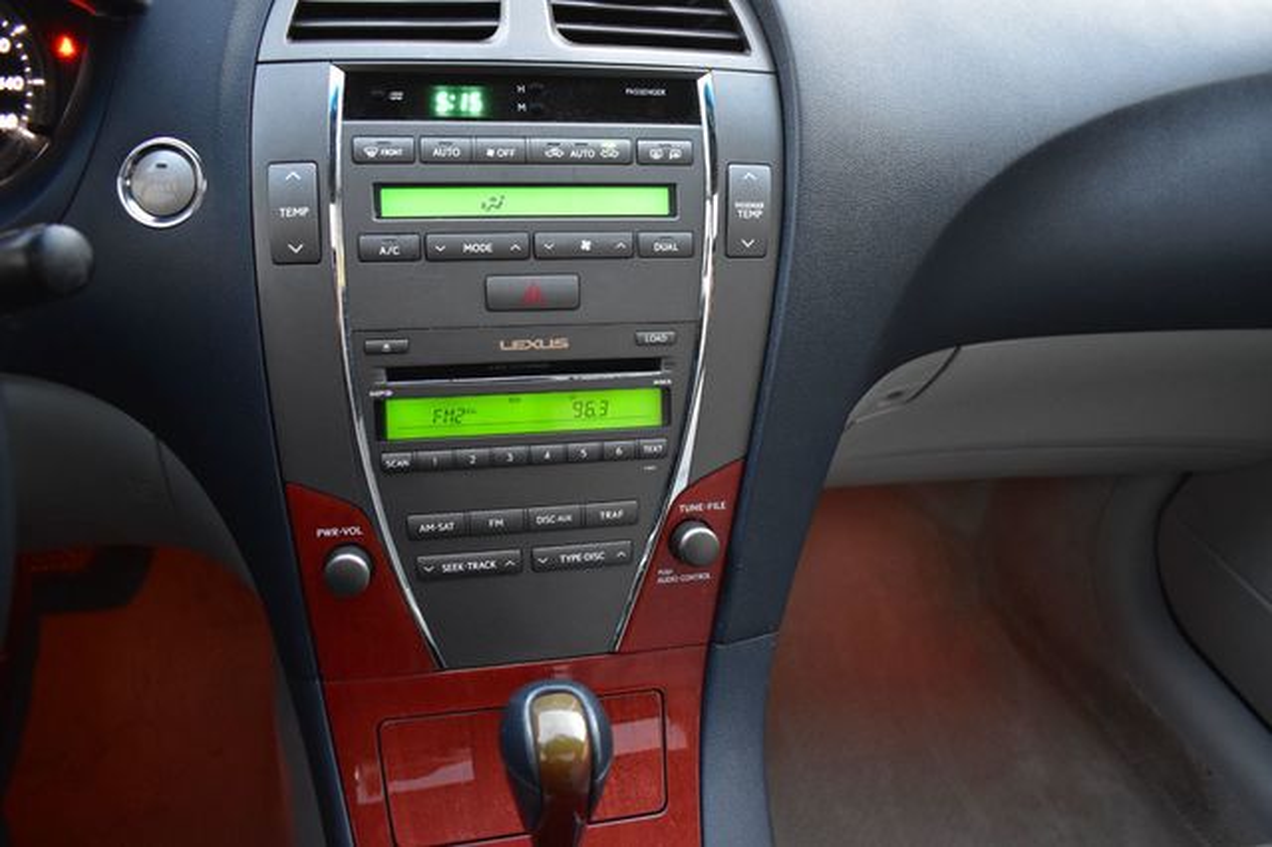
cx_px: 636
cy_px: 424
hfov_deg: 67.4
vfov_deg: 47.9
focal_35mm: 27
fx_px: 953
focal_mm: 18
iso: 1600
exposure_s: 1/13
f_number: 3.5
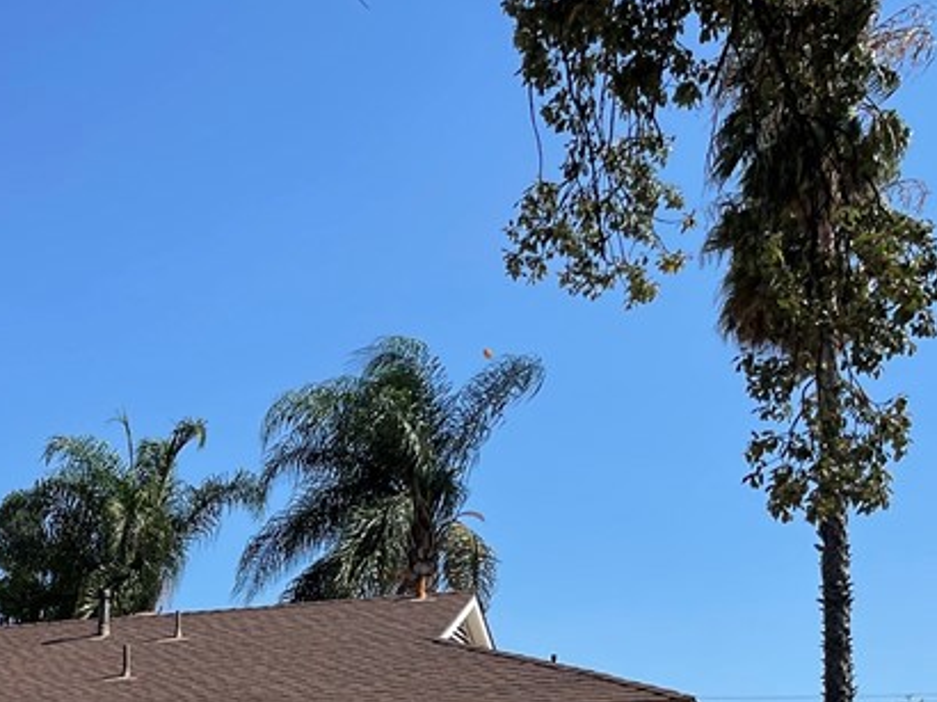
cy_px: 819
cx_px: -101
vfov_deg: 21.2
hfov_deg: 27.3
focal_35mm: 65
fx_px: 1758
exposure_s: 1/3300
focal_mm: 4.2
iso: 32
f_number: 1.6
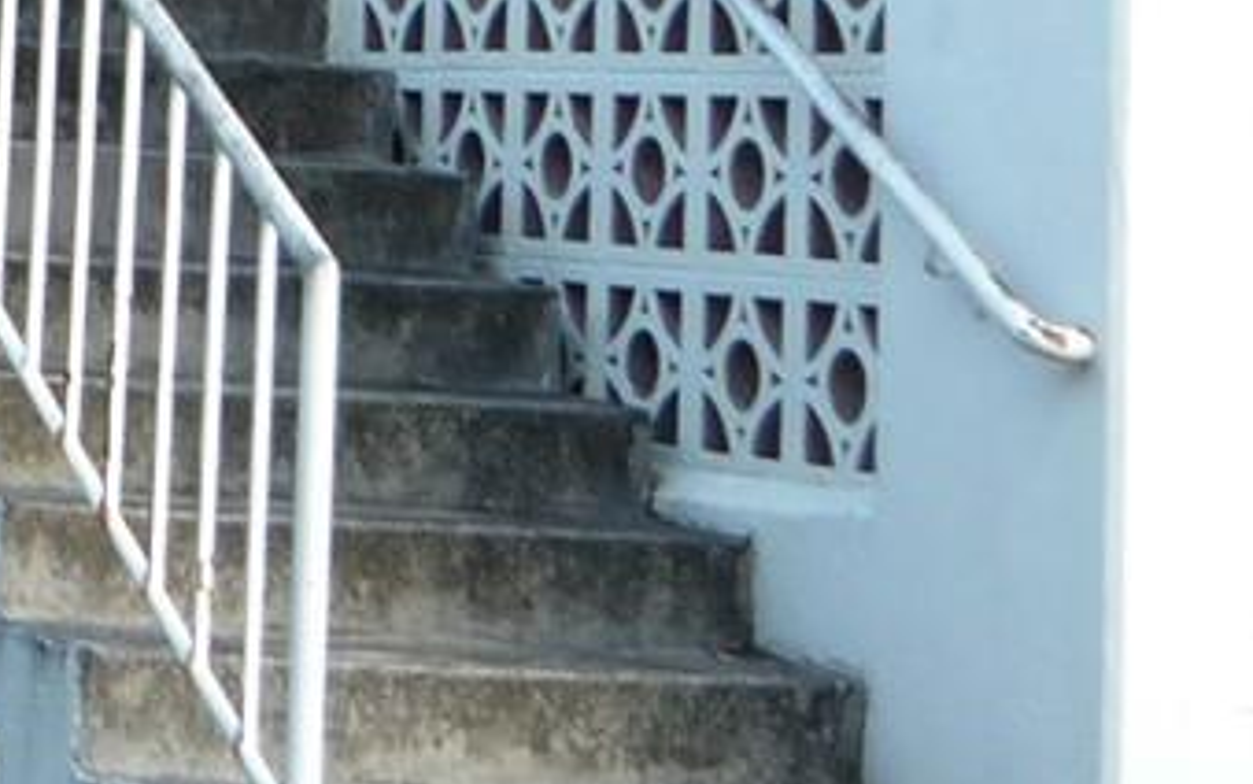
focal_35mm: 150
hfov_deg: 13.4
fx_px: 5123
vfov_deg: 8.2
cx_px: -466
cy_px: -928
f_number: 3.3
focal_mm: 5.2
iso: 100
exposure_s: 1/80
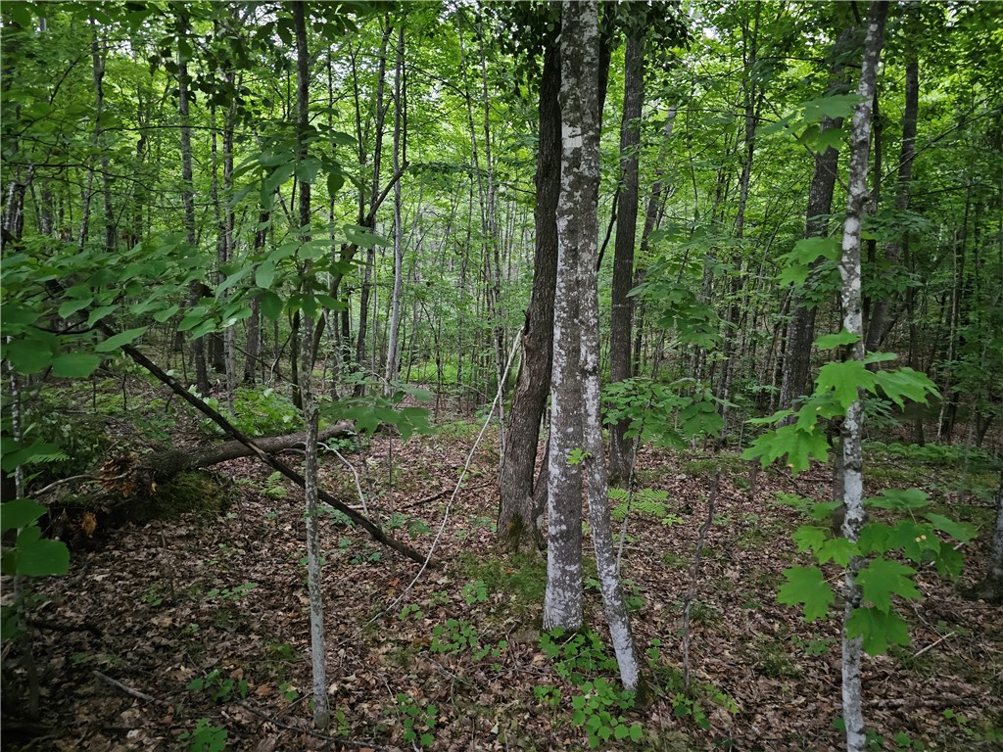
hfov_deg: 73.9
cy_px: 376
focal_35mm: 23
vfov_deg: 58.9
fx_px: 666
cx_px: 502
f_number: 1.7
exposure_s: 1/24
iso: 1250
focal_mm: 6.3
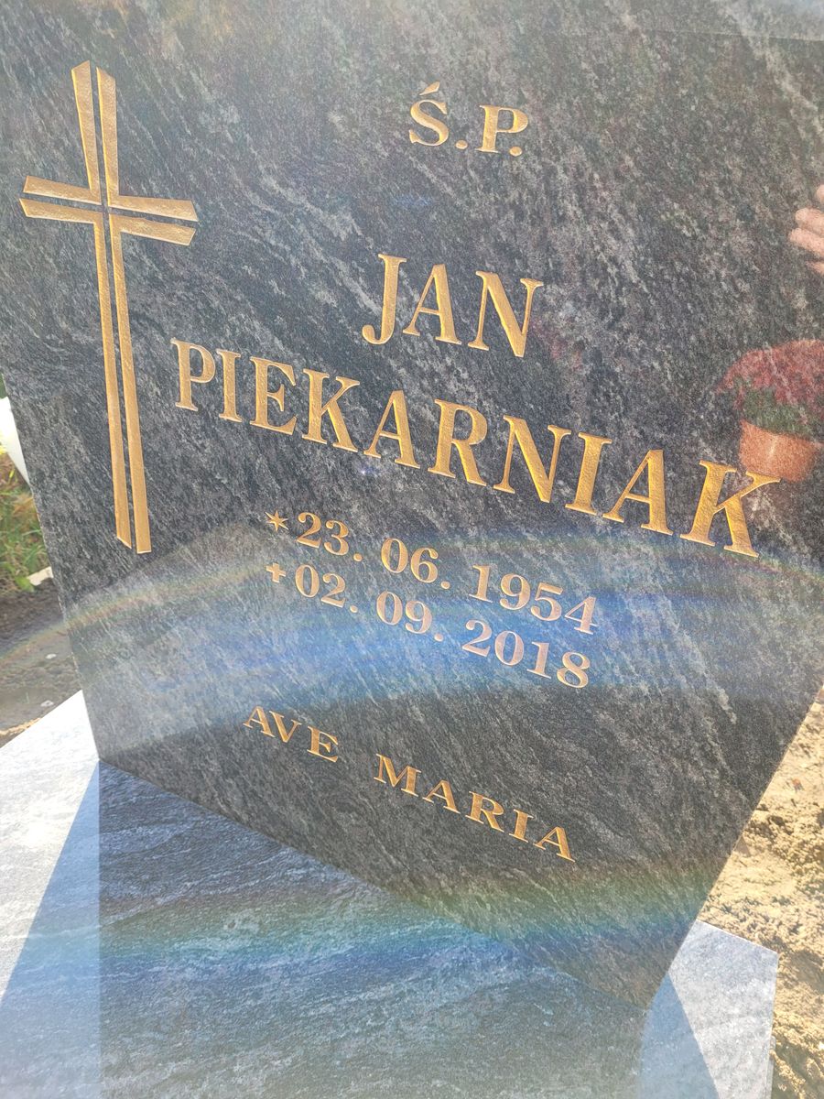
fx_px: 825
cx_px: 412
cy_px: 550
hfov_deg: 53.1
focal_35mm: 26
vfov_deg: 67.3
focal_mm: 5.4
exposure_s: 1/172
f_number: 1.8
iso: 40
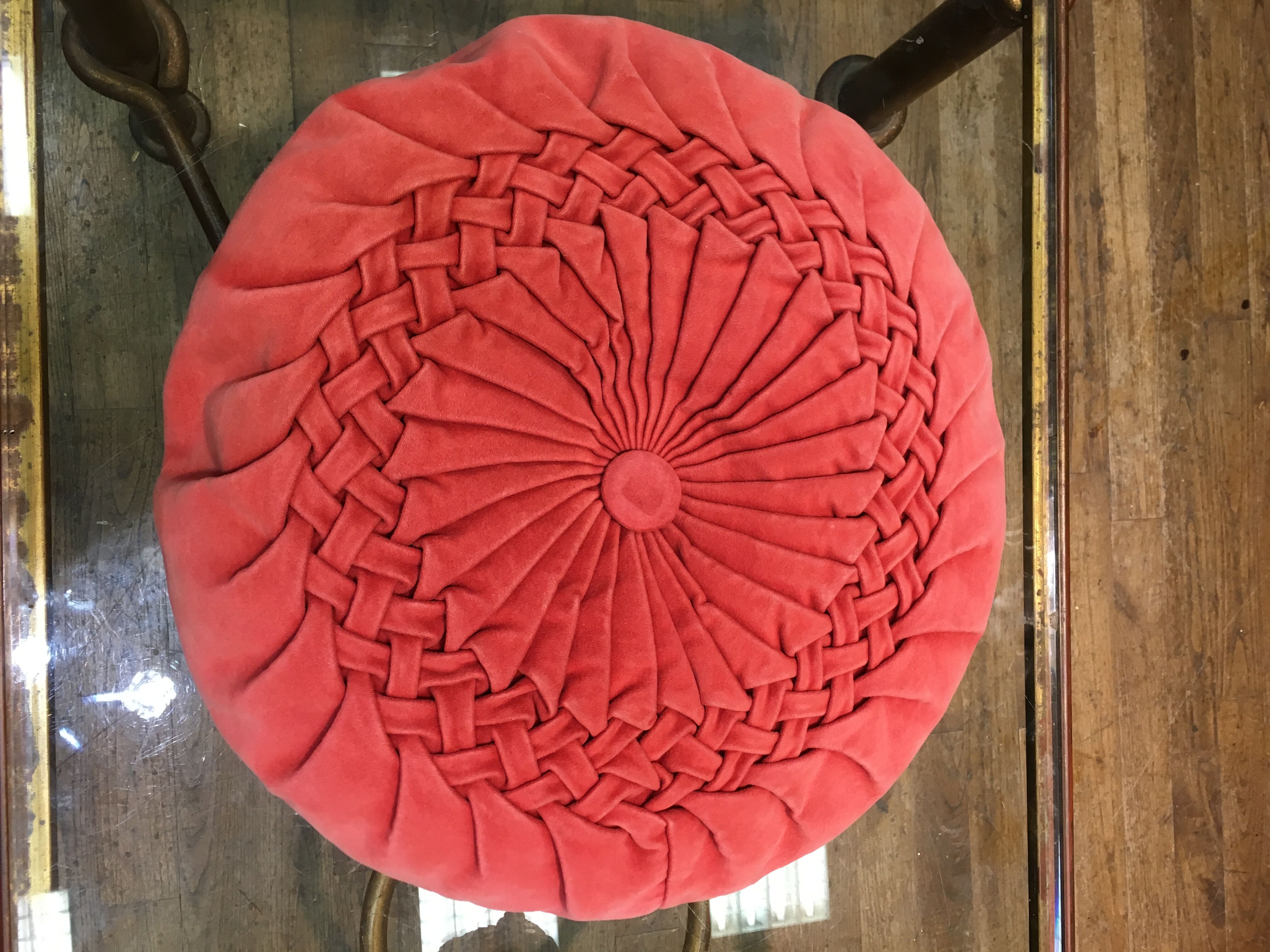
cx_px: 635
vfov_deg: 48.2
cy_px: 476
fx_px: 1064
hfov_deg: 61.7
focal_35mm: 29
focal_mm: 4.15
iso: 80
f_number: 2.2
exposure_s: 1/33
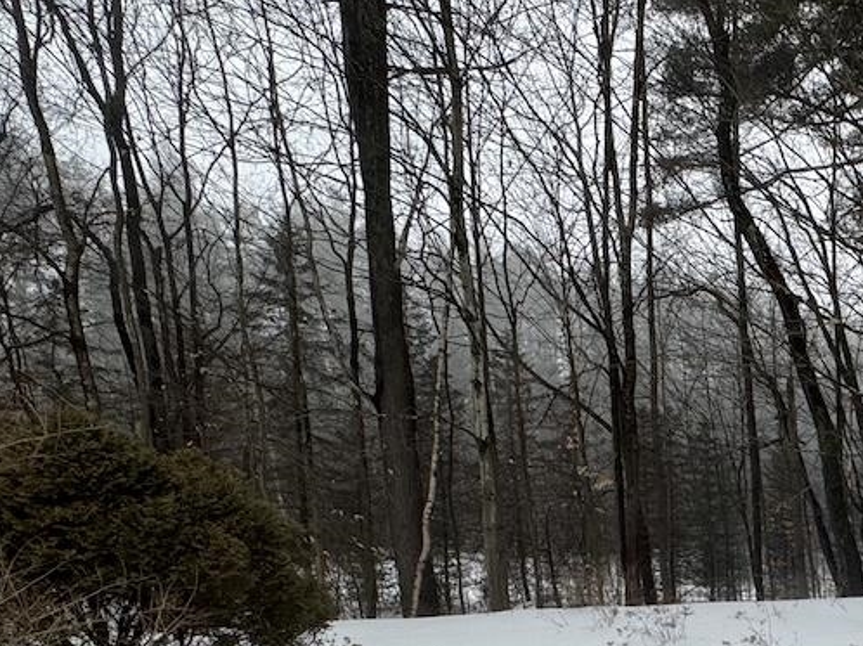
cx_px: 958
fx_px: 897
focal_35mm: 36
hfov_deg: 40.8
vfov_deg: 33.5
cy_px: 743
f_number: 2.2
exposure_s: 1/561
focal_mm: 2.22
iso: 40
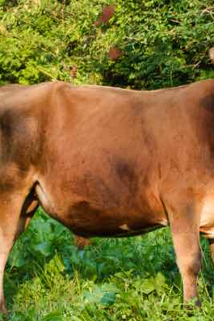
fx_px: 686
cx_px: 151
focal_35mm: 77
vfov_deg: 26.3
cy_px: 161
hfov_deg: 17.7
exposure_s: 1/60
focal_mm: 34
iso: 200
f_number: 11
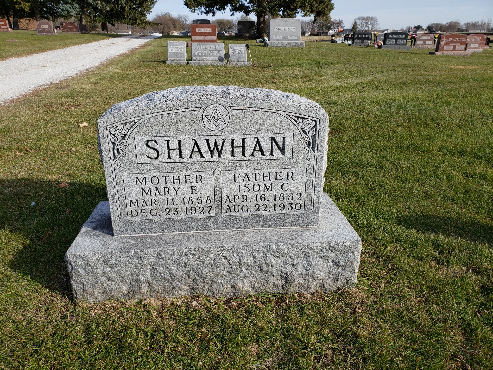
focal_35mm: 26
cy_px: 185
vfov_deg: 53.1
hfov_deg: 67.3
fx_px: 370
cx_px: 246
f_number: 2.4
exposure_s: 1/1222
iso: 50
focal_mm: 4.3
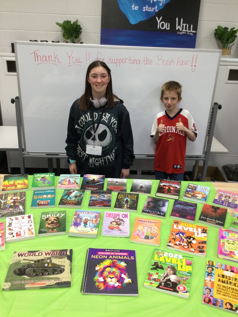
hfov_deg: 45.4
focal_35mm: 31
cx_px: 119
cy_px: 158
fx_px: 284
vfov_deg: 58.4
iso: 50
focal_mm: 3.3
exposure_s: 1/30
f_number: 2.4
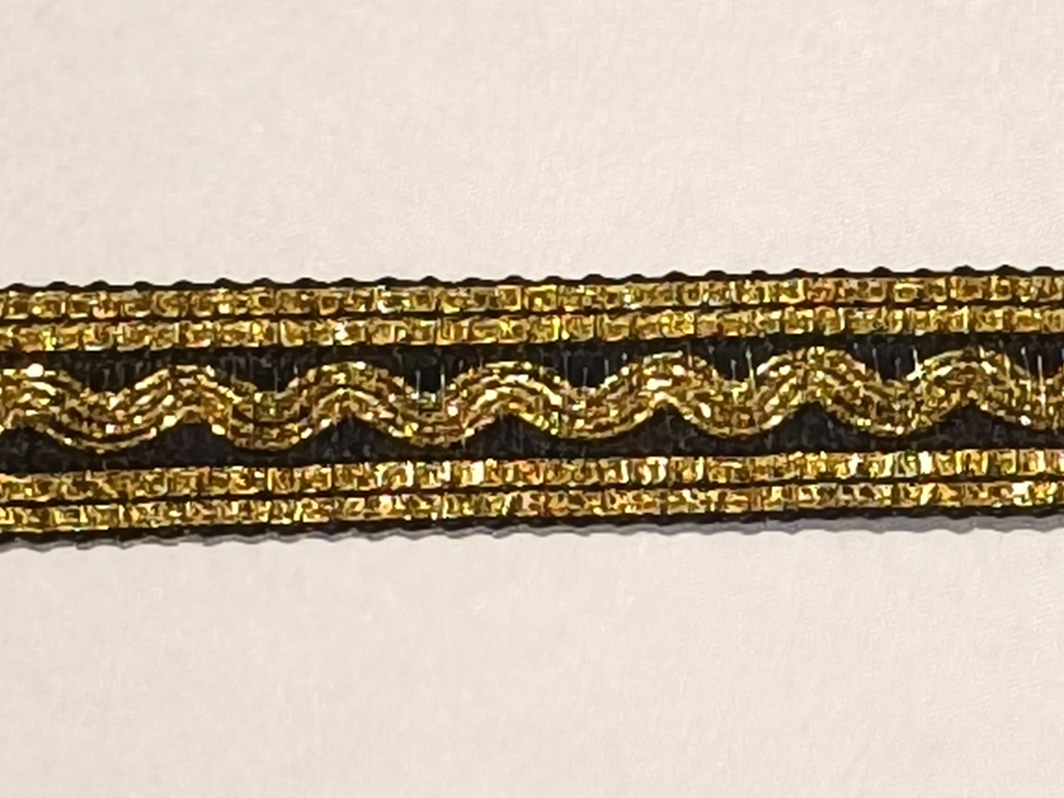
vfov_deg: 8.6
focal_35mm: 172
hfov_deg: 11.5
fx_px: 5287
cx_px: 532
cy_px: 399
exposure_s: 1/3805
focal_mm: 6.57
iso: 2000
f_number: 1.6
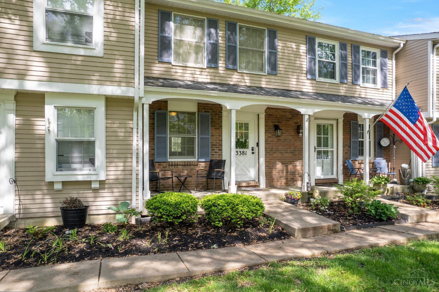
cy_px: 146
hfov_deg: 78.6
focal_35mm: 22
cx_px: 220
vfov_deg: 57.2
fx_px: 268
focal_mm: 8.38
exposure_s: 1/400
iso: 100
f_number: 2.8
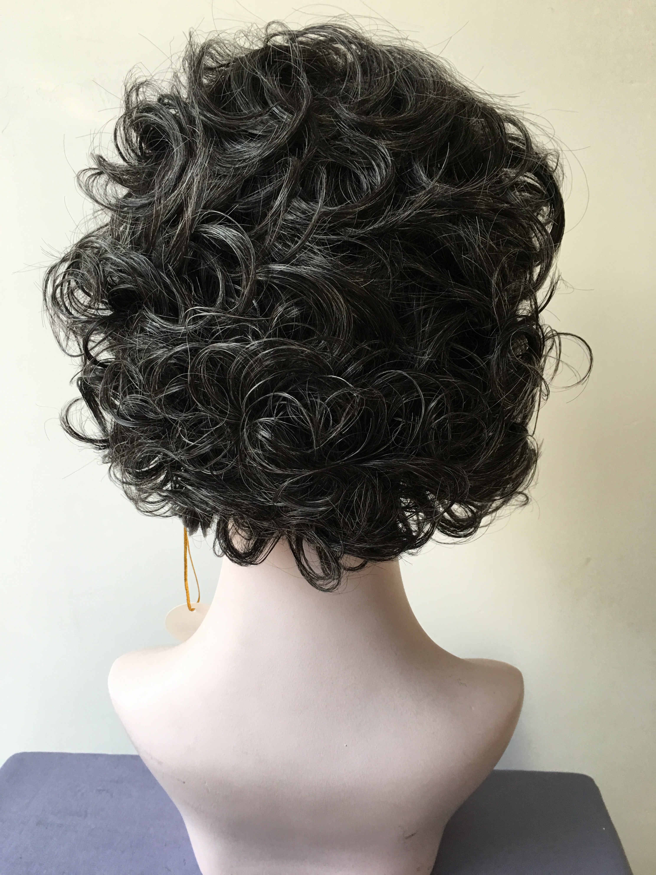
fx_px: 733
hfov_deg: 48.2
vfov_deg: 61.7
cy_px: 438
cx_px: 328
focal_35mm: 29
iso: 50
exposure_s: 1/33
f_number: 2.2
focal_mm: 4.15
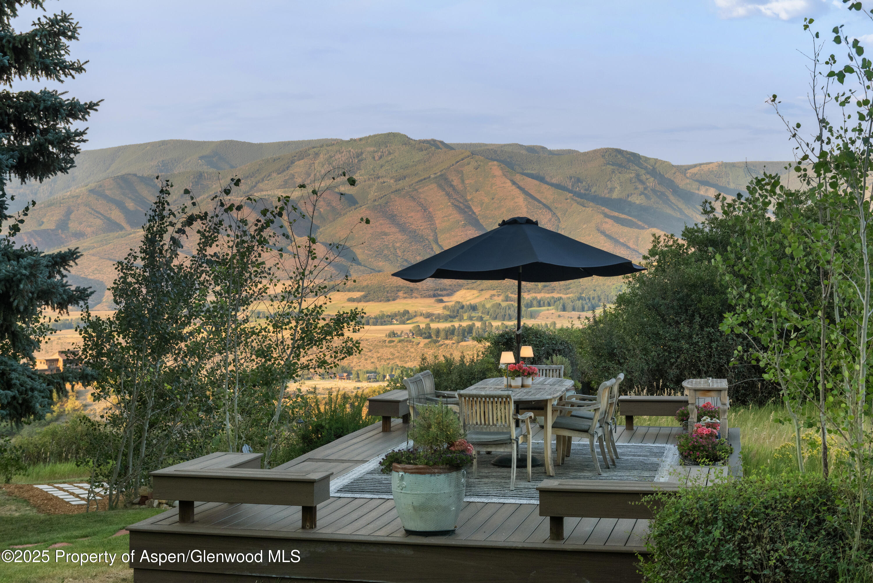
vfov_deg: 26.0
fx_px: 1261
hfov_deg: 38.2
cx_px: 436
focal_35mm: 52
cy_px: 292
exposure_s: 1/200
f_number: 7.1
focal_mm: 52
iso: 800
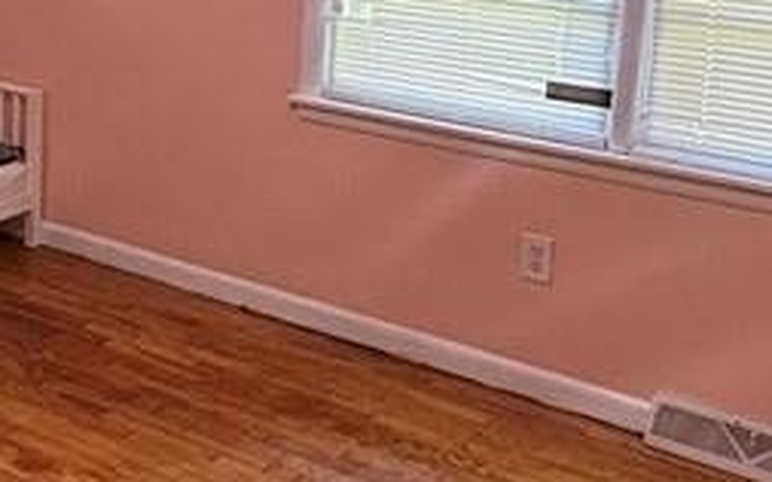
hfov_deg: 32.0
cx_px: 43
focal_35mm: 60
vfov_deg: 21.2
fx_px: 1262
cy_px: 49
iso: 250
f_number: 2.2
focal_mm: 2.22
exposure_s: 1/60
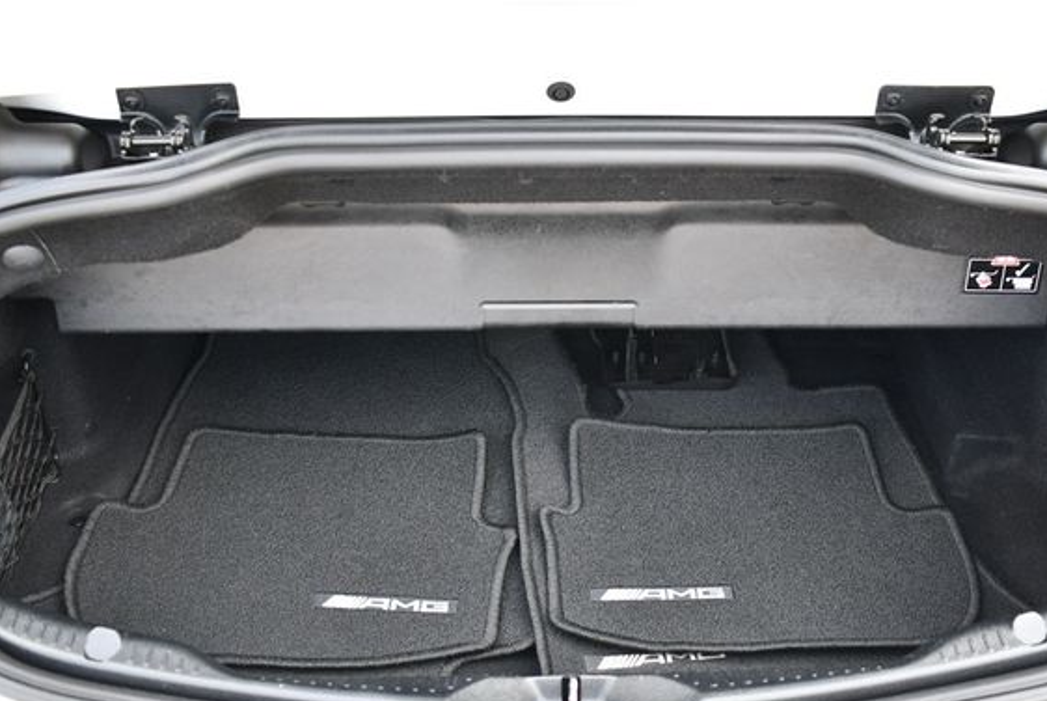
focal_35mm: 41
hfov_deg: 47.3
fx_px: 1194
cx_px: 563
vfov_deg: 32.7
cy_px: 380
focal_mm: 18
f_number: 3.5
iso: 640
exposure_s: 1/250
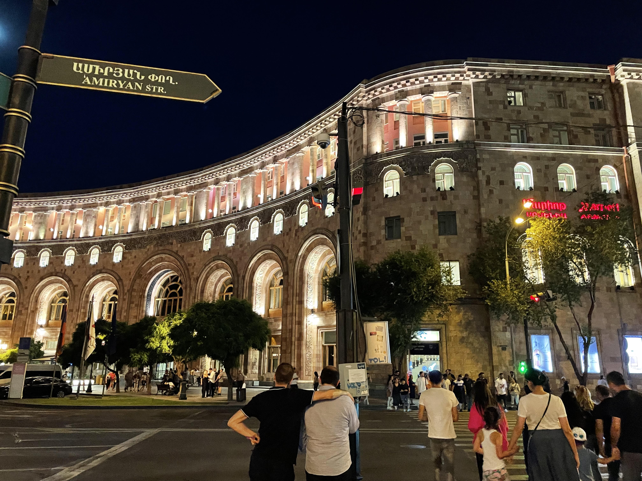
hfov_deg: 67.3
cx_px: 321
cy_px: 240
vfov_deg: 53.1
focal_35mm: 26
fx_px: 482
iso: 500
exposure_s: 1/25
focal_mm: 4.2
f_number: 1.6
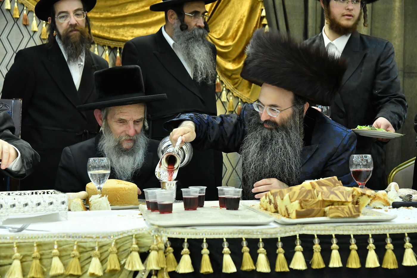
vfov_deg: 21.9
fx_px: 718
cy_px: 139
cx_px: 208
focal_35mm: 62
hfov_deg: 32.4
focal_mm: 62
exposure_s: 1/250
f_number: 5
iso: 5000
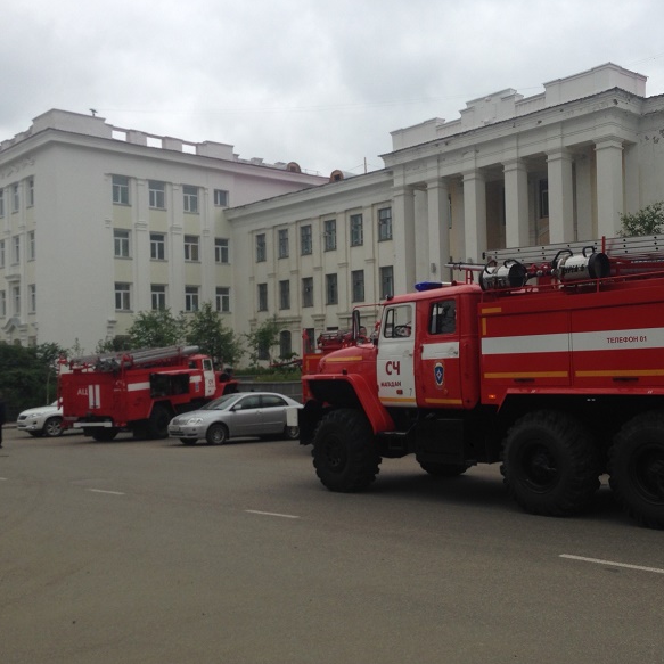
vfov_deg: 41.9
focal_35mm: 40
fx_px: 868
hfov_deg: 41.7
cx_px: 401
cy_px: 335
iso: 50
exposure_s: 1/1695
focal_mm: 4.12
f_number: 2.4
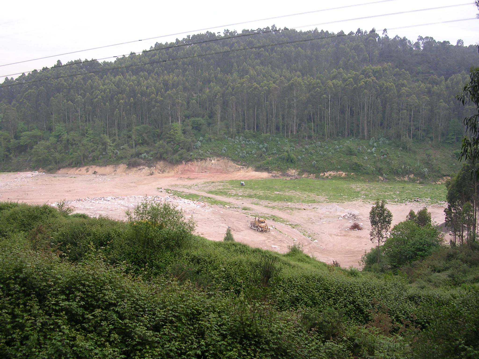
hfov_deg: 49.0
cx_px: 240
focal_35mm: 38
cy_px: 180
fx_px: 526
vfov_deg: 37.7
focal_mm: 5.8
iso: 50
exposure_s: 1/303
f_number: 2.8
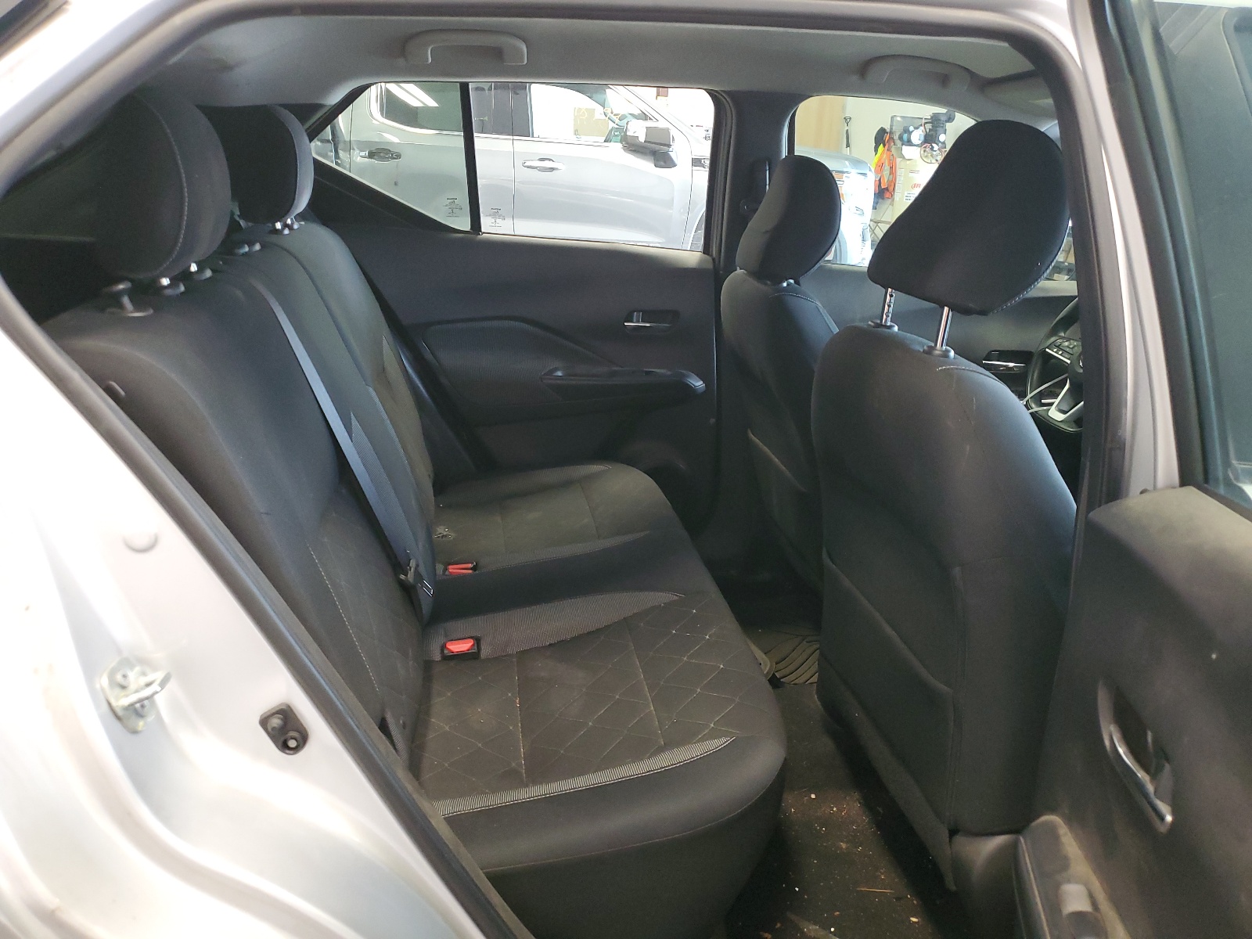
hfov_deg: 67.3
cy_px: 470
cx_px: 626
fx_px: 940
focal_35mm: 26
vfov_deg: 53.1
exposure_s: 1/60.2
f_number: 1.5
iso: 224
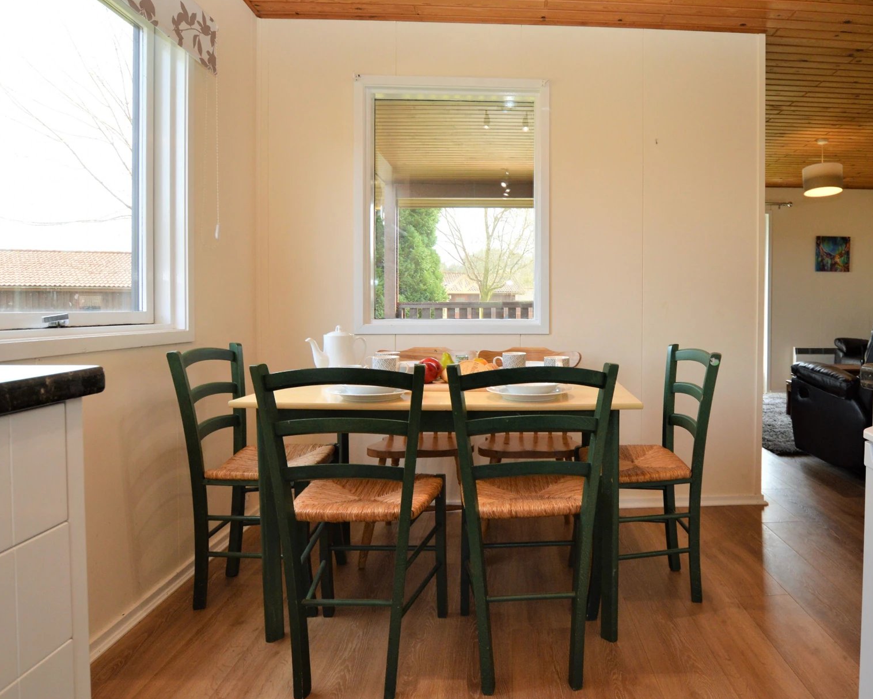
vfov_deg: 69.2
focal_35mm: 20
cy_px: 336
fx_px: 506
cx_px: 511
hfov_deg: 80.8
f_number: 5.6
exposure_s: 1/125
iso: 400
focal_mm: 11
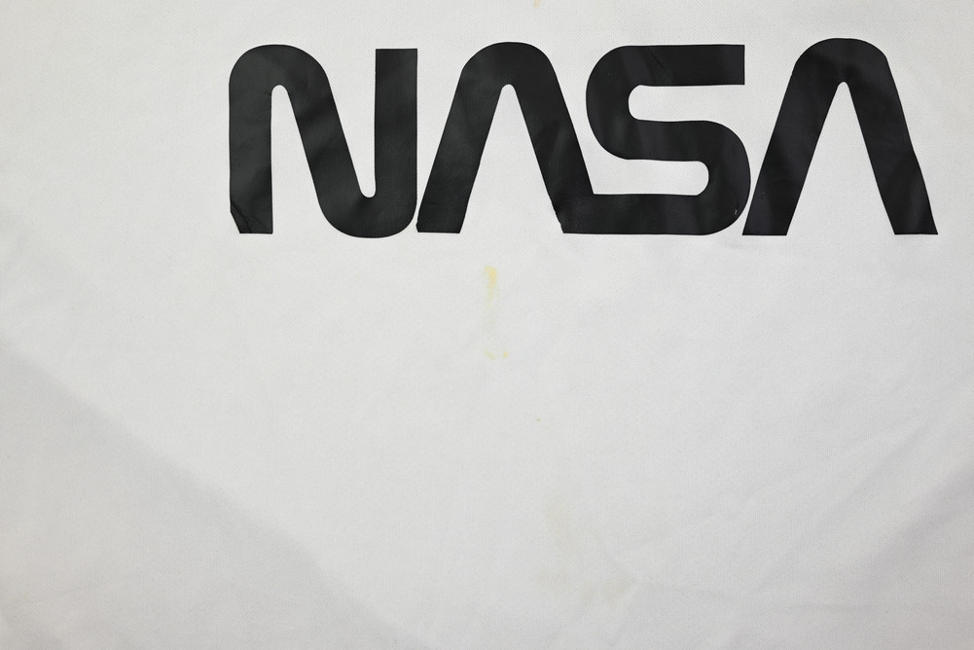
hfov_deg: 55.8
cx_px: 487
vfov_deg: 38.9
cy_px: 325
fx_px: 920
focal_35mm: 34
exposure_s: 1/125
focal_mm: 34
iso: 200
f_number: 5
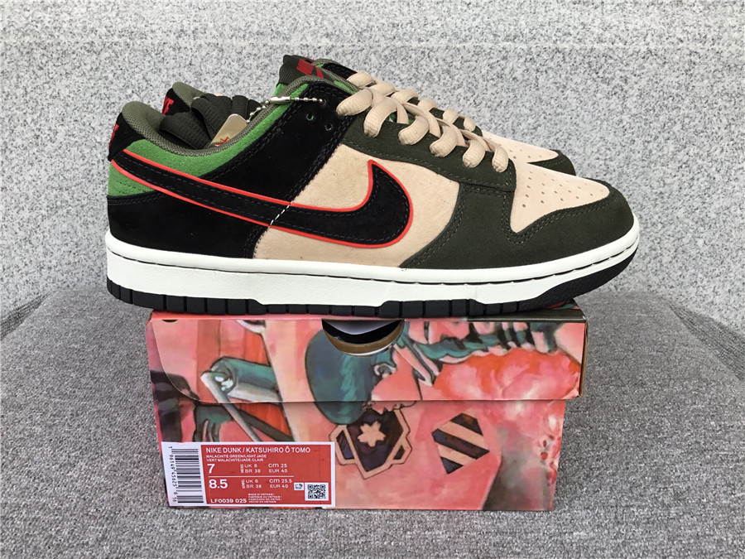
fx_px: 667
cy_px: 280
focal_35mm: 31
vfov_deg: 45.4
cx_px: 372
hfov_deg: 58.4
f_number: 2.4
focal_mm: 3.3
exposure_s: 1/100
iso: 32
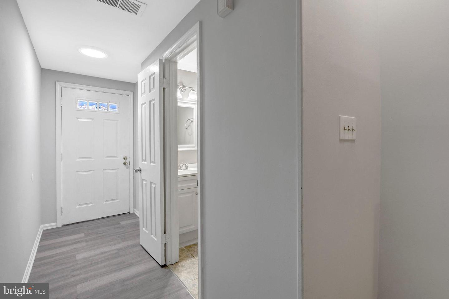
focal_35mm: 16
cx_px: 224
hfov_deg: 96.7
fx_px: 200
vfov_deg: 73.7
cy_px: 150
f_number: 8
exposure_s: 1/30
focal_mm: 16
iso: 1250
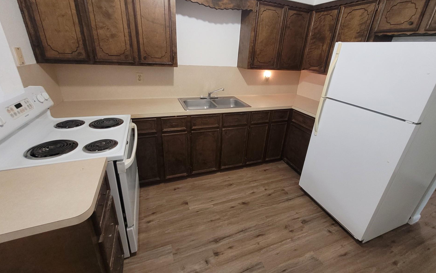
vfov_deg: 74.5
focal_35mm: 15
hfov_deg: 101.4
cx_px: 228
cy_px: 121
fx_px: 178
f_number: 2.2
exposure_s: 1/30
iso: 320
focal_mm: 1.74
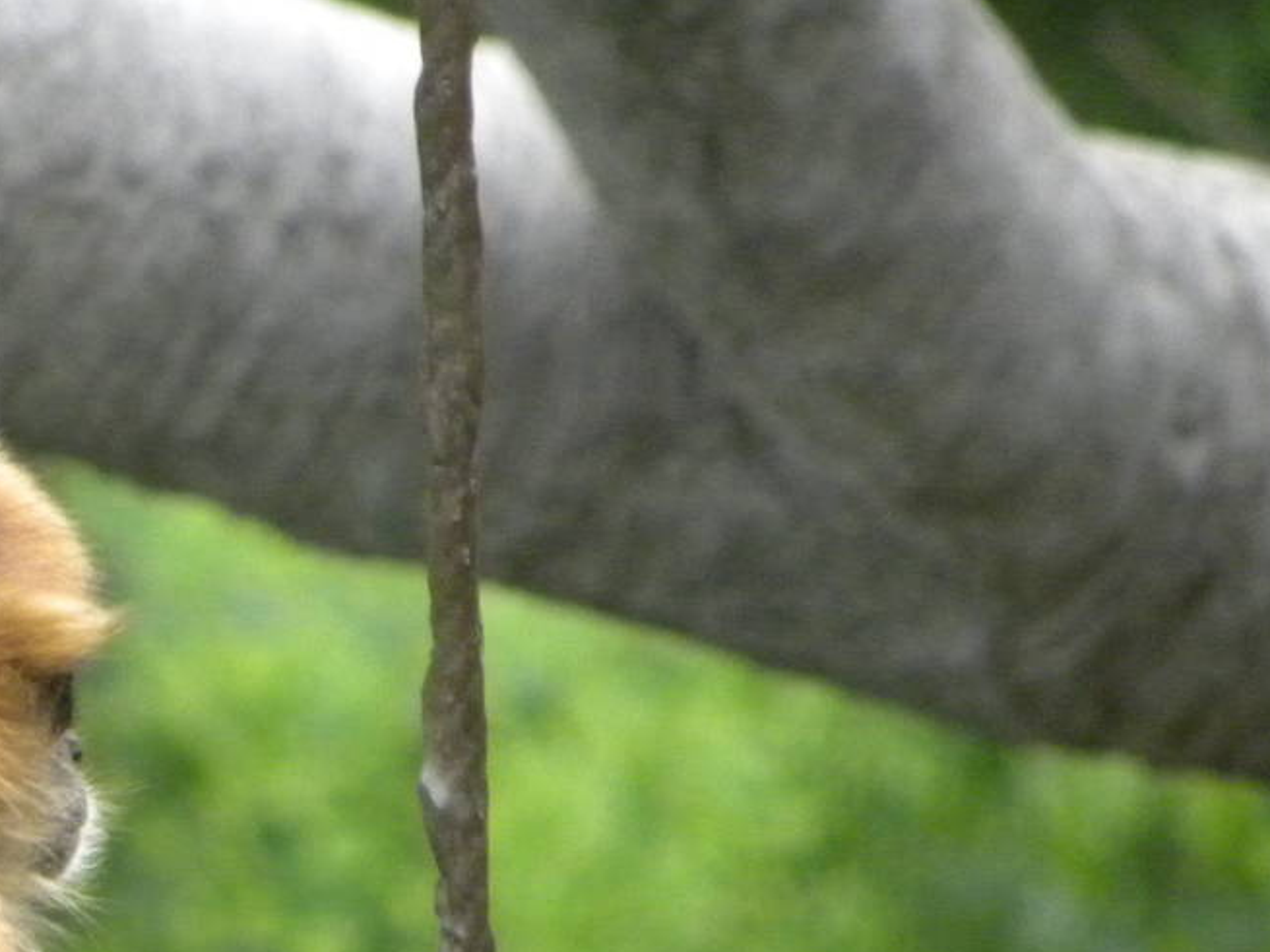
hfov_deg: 1.3
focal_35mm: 1525
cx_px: -105
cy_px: 807
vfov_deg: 1.0
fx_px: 55939
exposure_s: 1/99.2
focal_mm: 110.4
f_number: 5
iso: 400
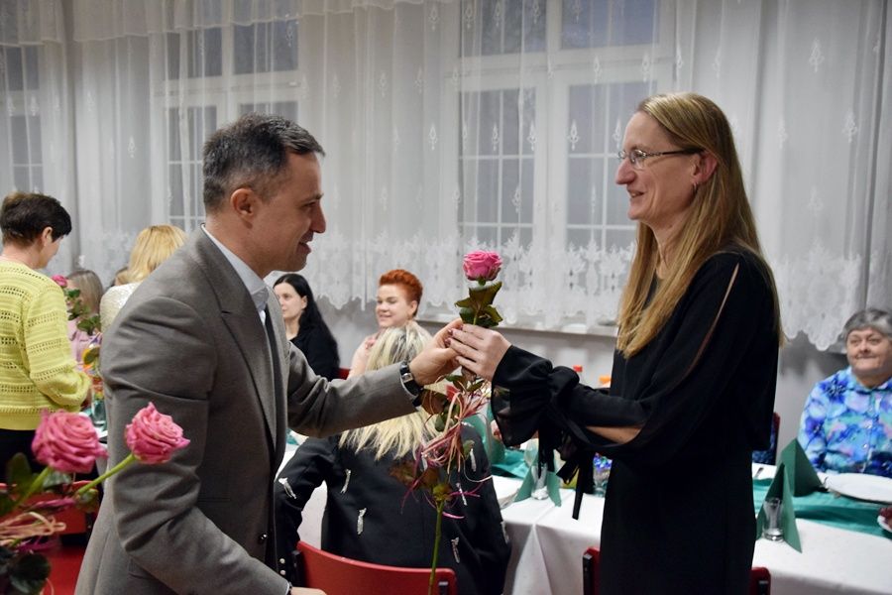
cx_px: 446
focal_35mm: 36
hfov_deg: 53.1
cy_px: 298
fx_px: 892
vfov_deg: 36.9
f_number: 3.8
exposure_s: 1/100
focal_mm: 24
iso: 2500
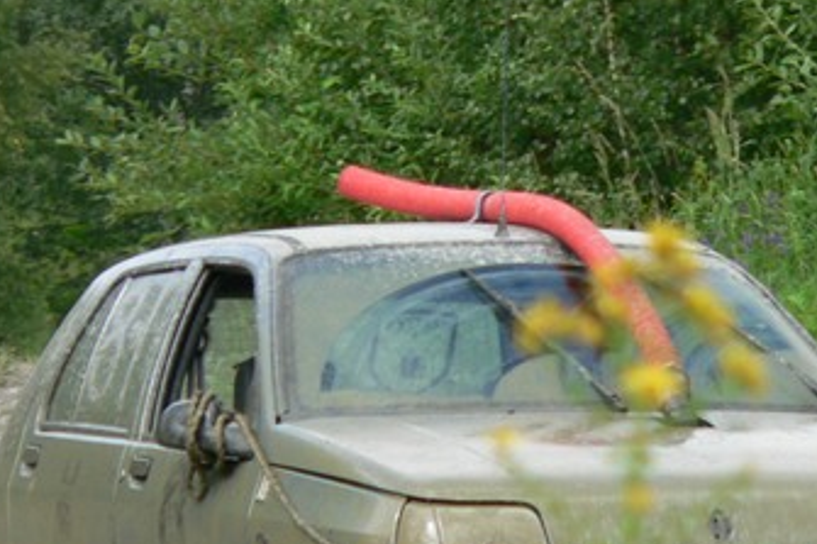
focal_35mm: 709
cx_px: 593
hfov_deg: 2.9
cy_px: 503
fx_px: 16082
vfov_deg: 1.9
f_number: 4
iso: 80
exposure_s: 1/320
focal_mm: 59.5
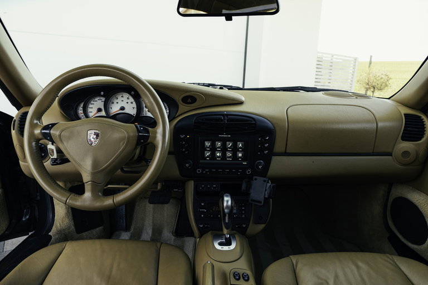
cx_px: 214
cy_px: 142
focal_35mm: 24
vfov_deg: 53.1
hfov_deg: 73.7
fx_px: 285
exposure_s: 1/100
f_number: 4
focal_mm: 16
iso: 640
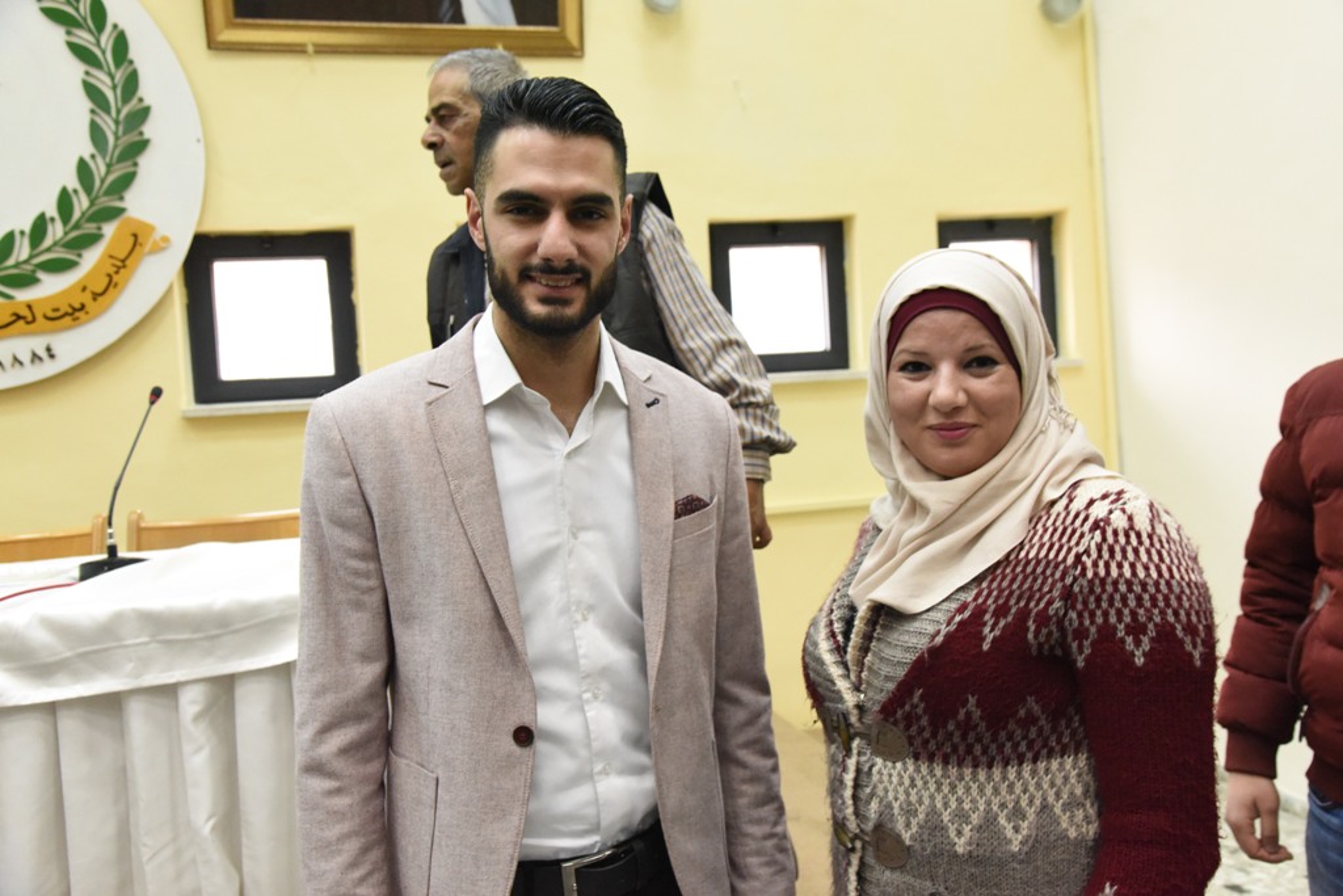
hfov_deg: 55.8
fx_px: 1268
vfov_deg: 38.9
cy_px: 448
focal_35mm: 34
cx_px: 672
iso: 6400
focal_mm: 34
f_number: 6.3
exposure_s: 1/160
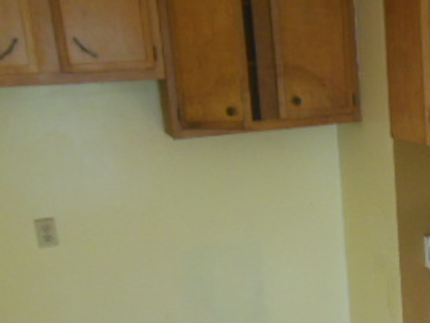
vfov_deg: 25.4
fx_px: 708
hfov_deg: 31.6
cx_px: 412
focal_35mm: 57
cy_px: 236
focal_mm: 4.5
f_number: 3.2
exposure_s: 1/40
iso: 400
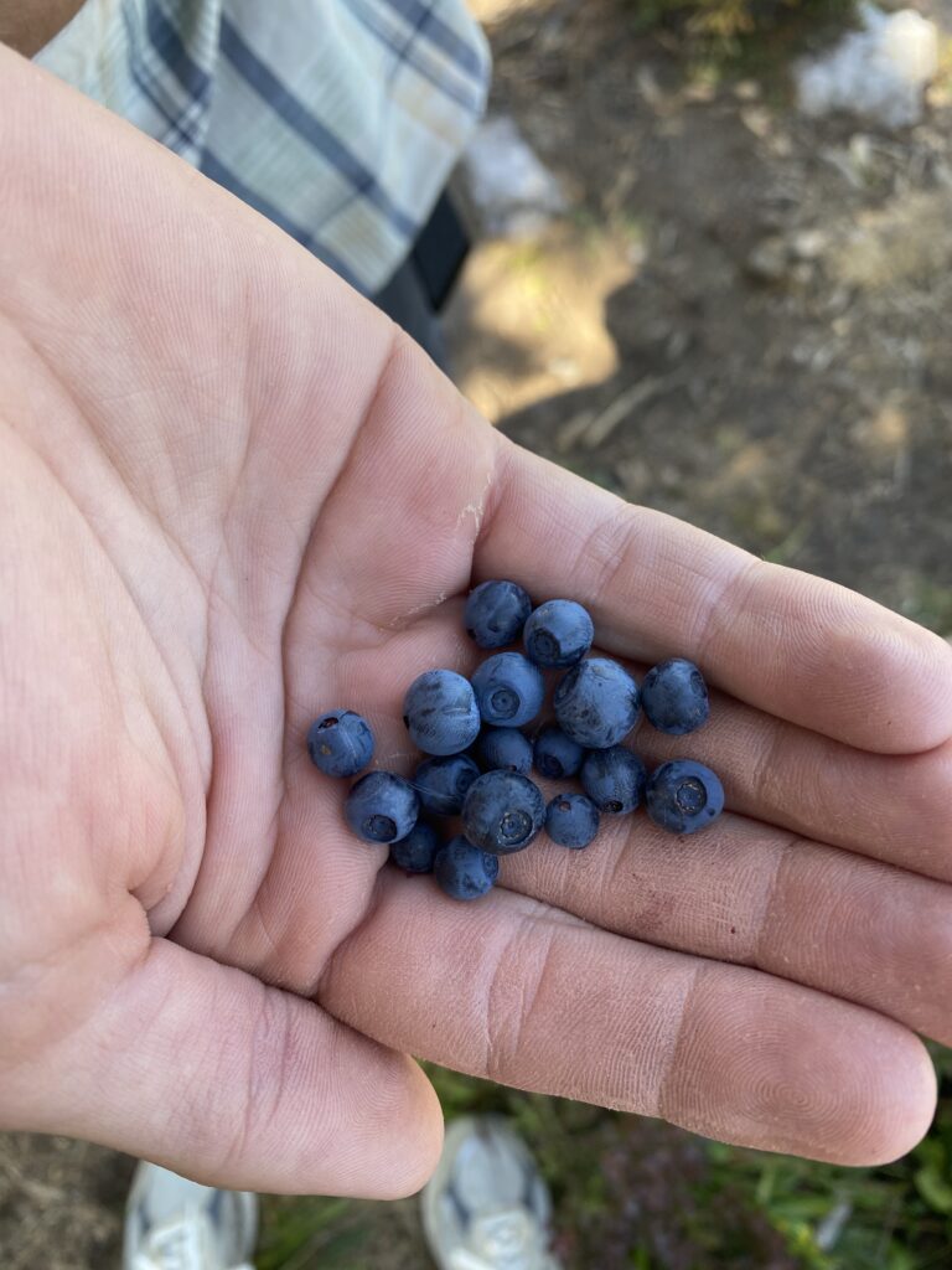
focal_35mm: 25
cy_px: 635
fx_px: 917
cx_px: 476
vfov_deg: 69.4
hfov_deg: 54.9
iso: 32
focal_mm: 4.25
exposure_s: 1/135
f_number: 1.8
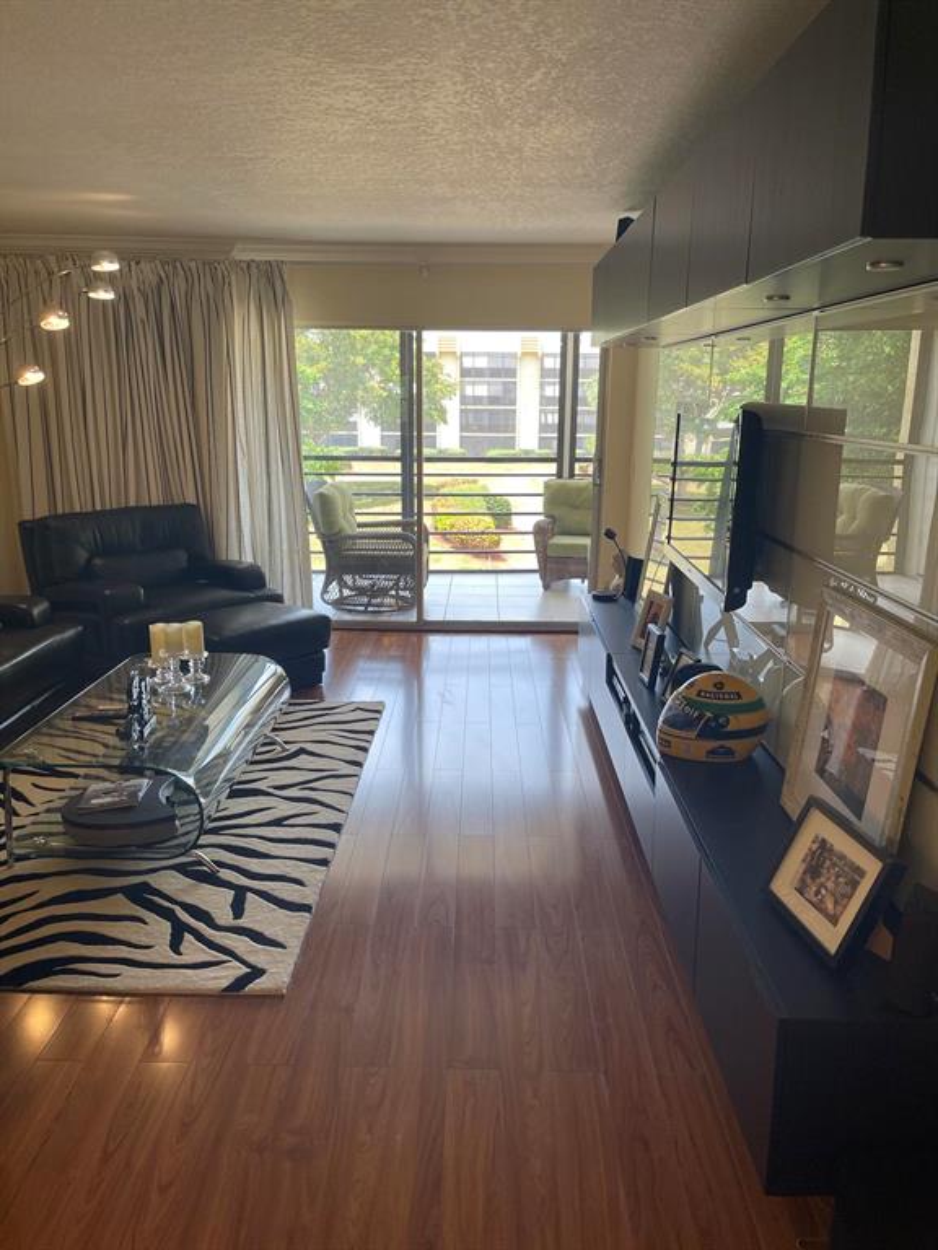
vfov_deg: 67.3
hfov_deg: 53.1
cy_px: 625
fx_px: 939
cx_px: 469
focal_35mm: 26
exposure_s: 1/120
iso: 50
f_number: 1.6
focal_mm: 5.1
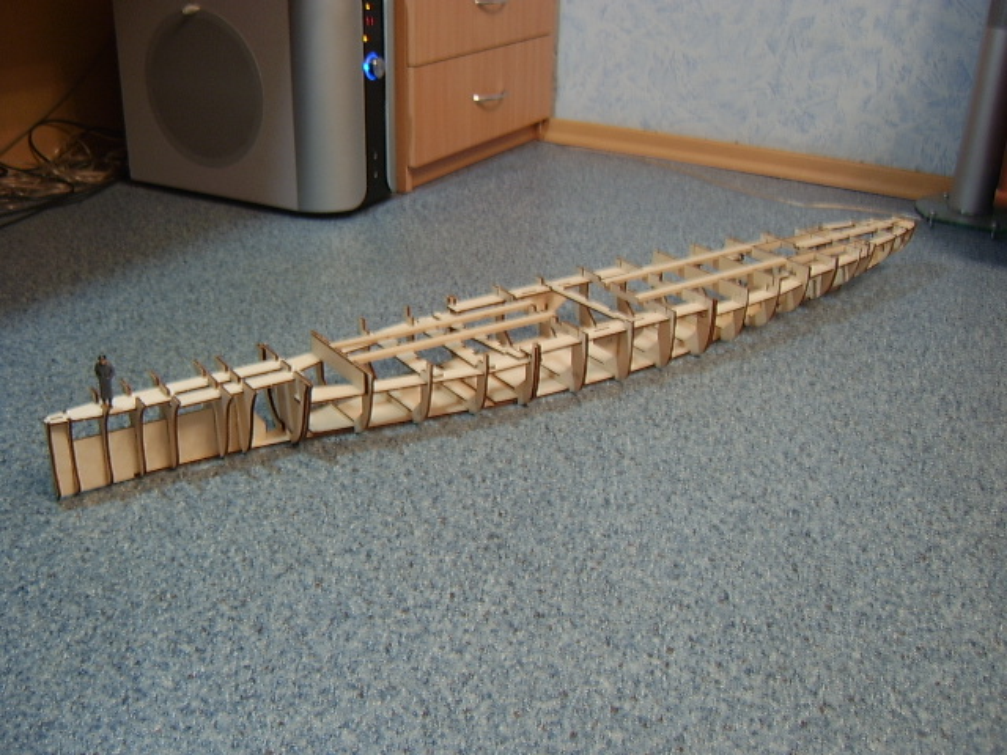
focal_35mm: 31
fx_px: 902
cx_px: 504
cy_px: 378
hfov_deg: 58.4
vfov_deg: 45.4
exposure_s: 1/6
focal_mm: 8.13
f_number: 2.7
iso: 100
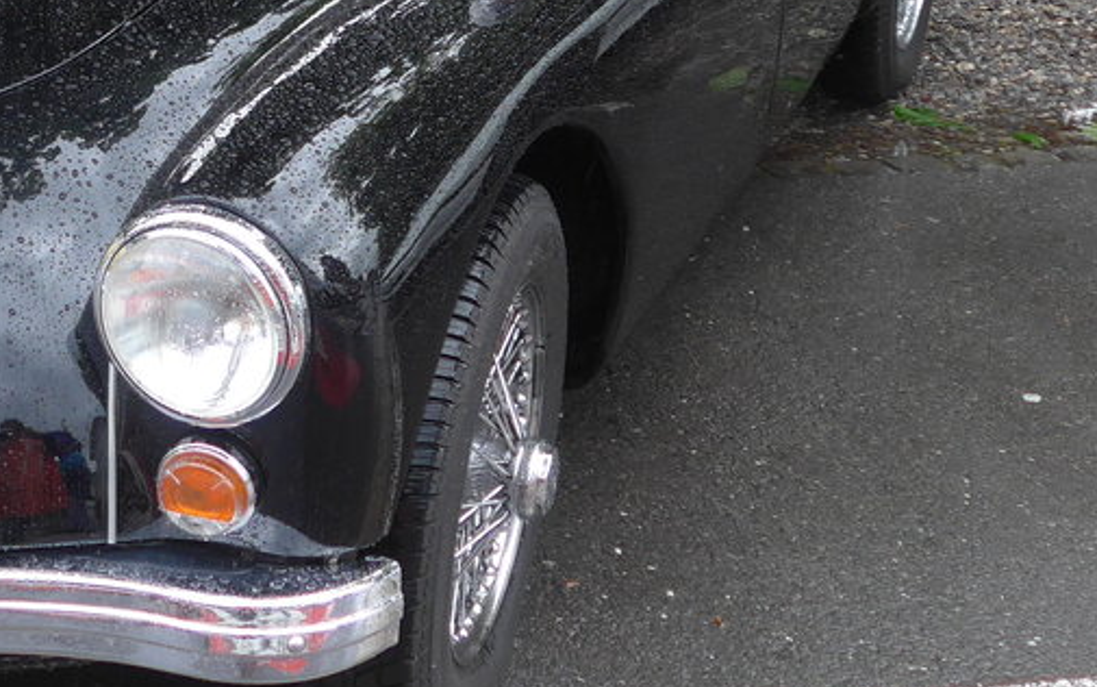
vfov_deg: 17.6
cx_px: 78
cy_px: 78
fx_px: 2183
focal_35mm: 73
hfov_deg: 27.1
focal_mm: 6
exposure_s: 1/250
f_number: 2
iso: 160
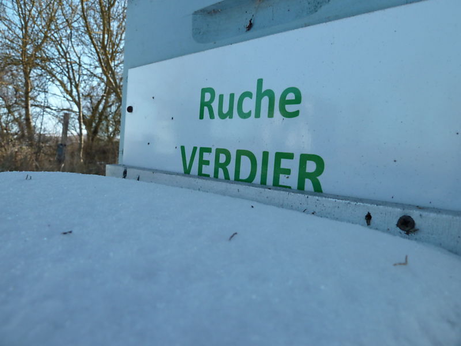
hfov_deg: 69.4
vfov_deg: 54.9
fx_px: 333
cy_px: 173
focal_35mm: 25
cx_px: 230
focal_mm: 4.1
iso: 80
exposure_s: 1/320
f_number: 4
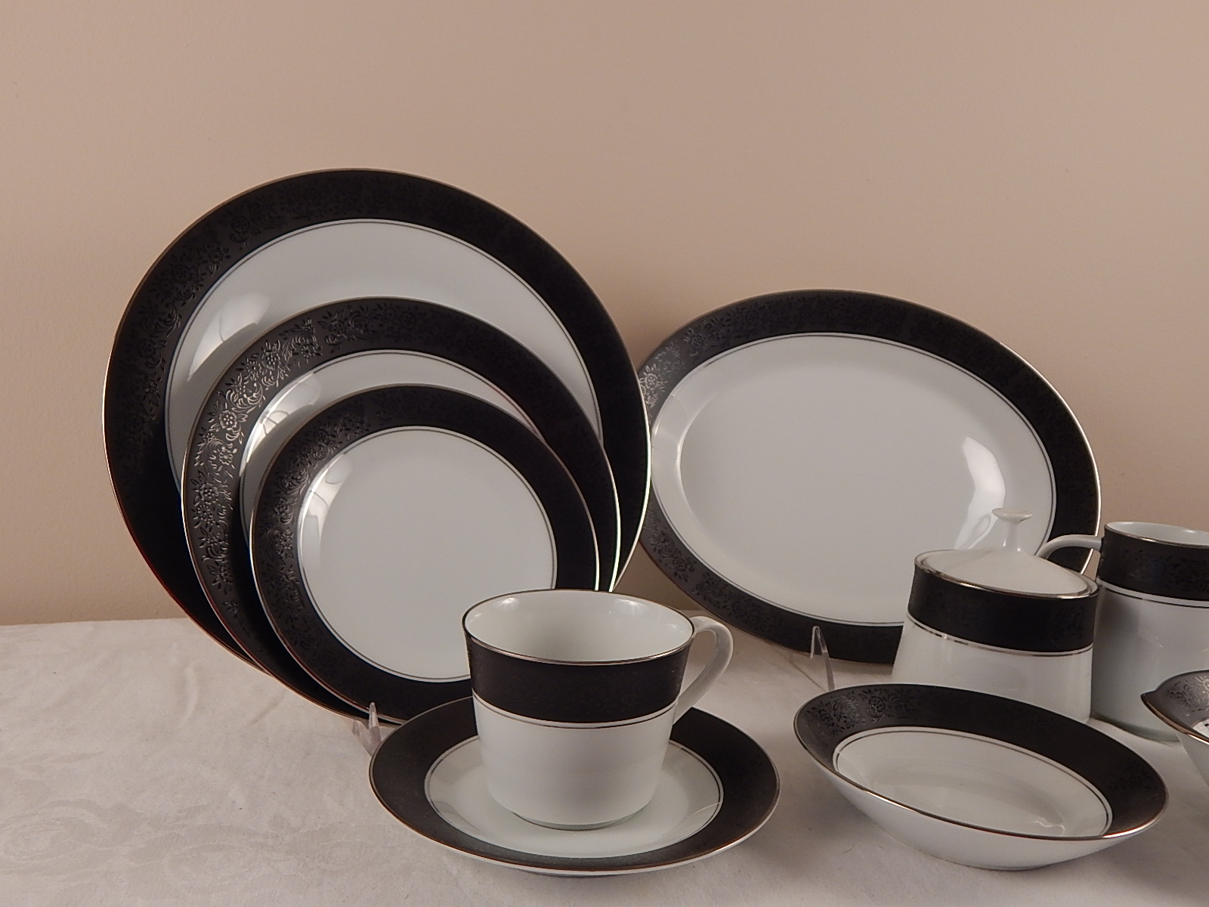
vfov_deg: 45.4
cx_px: 604
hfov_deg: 58.4
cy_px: 454
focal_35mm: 31
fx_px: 1083
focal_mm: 5.6
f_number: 3.2
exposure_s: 1/80
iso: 125
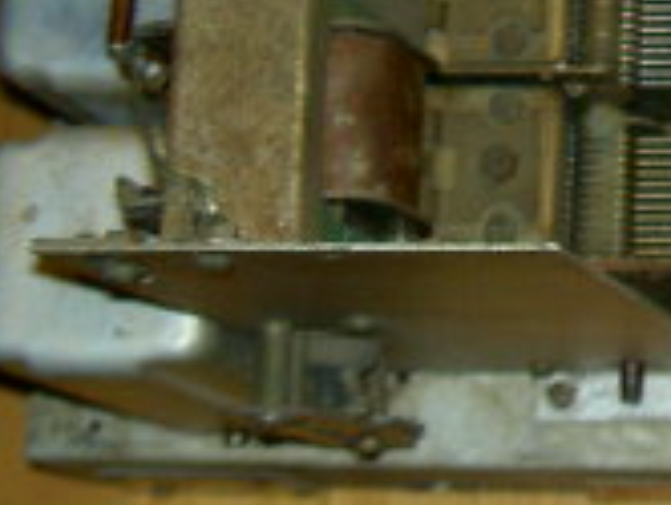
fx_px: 2912
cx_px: 1071
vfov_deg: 9.9
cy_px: 93
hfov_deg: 12.4
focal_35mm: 150
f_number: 2.8
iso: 100
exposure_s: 1/59.5
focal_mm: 8
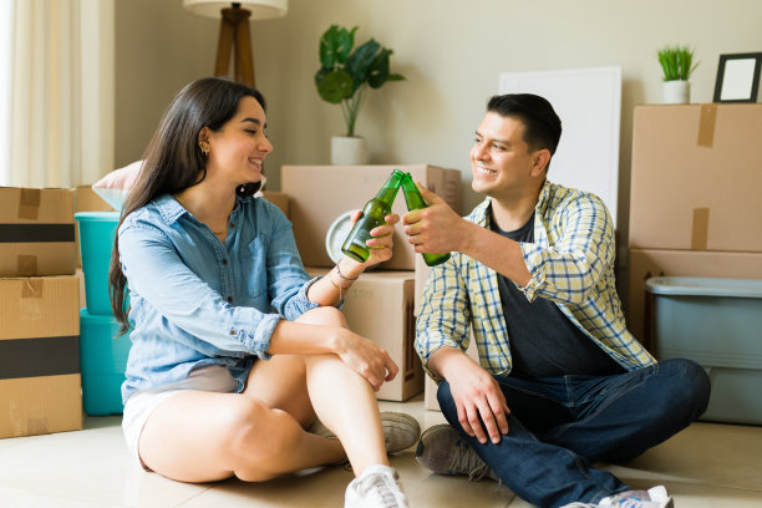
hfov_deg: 54.4
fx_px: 741
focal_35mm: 35
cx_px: 381
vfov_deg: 37.9
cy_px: 254
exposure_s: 1/160
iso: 320
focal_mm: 35
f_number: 1.8
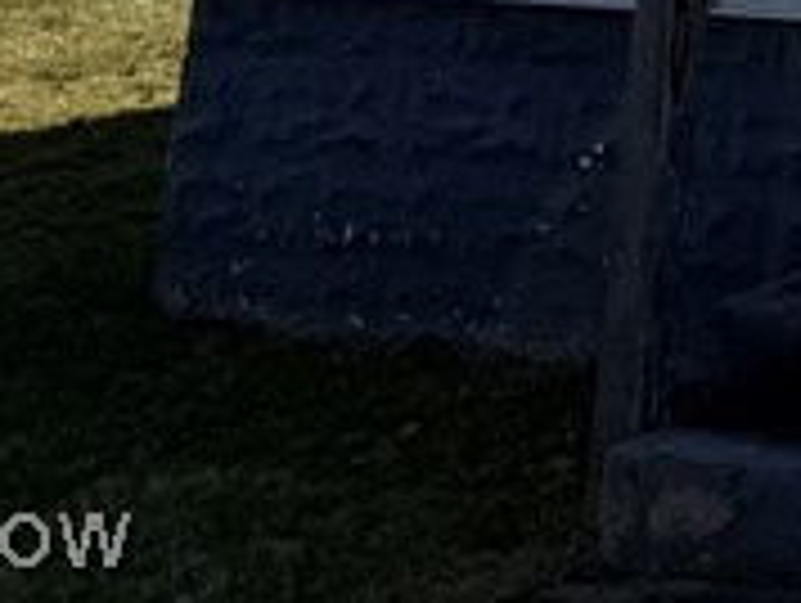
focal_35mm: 138
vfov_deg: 9.0
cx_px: 1971
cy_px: -1120
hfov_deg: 11.6
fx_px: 3198
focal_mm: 6.76
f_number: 1.78
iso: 80
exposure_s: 1/8130
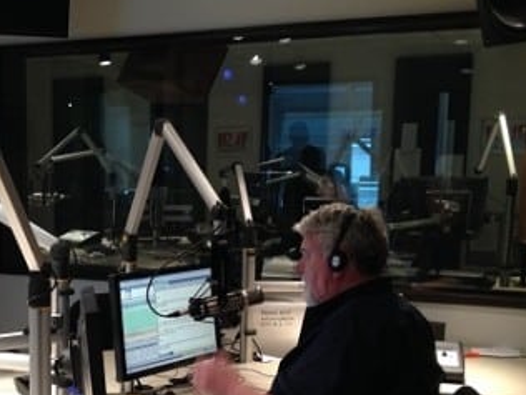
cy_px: 307
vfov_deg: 24.5
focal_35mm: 59
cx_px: 111
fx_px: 897
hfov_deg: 31.9
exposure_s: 1/20
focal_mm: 4.28
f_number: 2.4
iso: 200
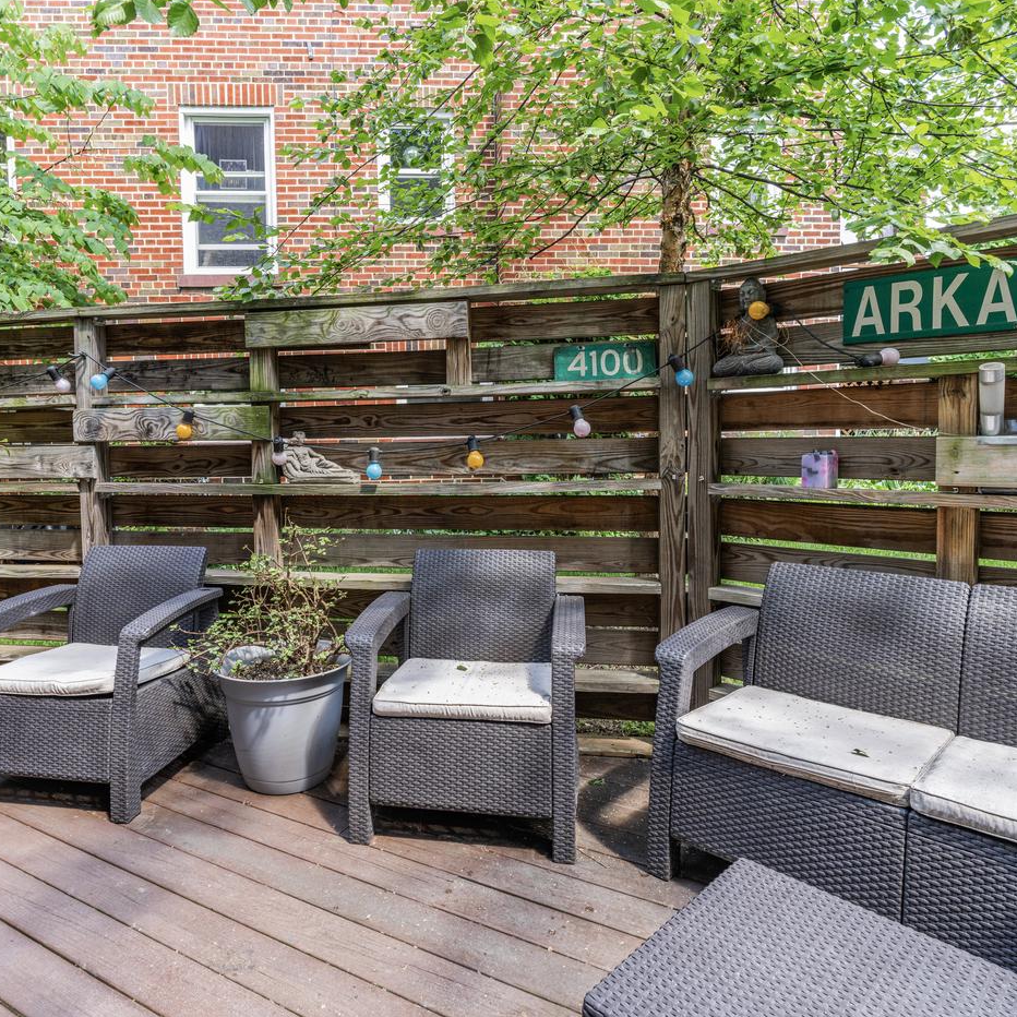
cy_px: 494
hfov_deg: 71.7
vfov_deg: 72.1
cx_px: 428
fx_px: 698
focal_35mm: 21
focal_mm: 16
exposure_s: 1/30
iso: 200
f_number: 8
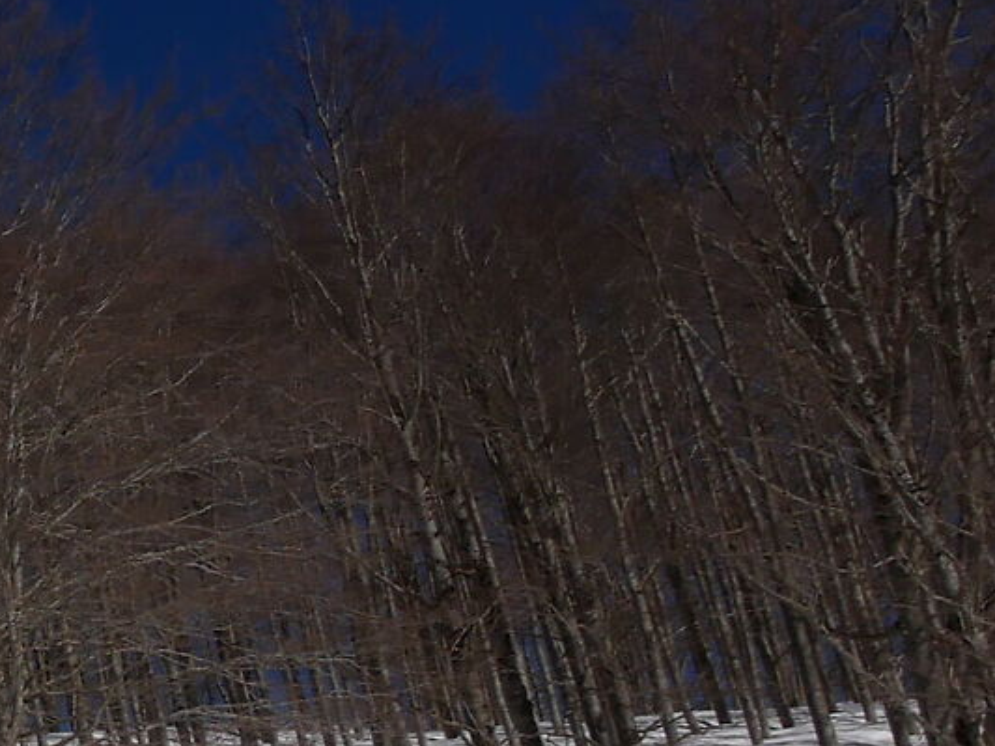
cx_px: -790
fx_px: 1811
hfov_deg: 21.0
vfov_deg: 22.8
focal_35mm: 63
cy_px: 651
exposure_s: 1/800
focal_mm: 7
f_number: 11
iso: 200
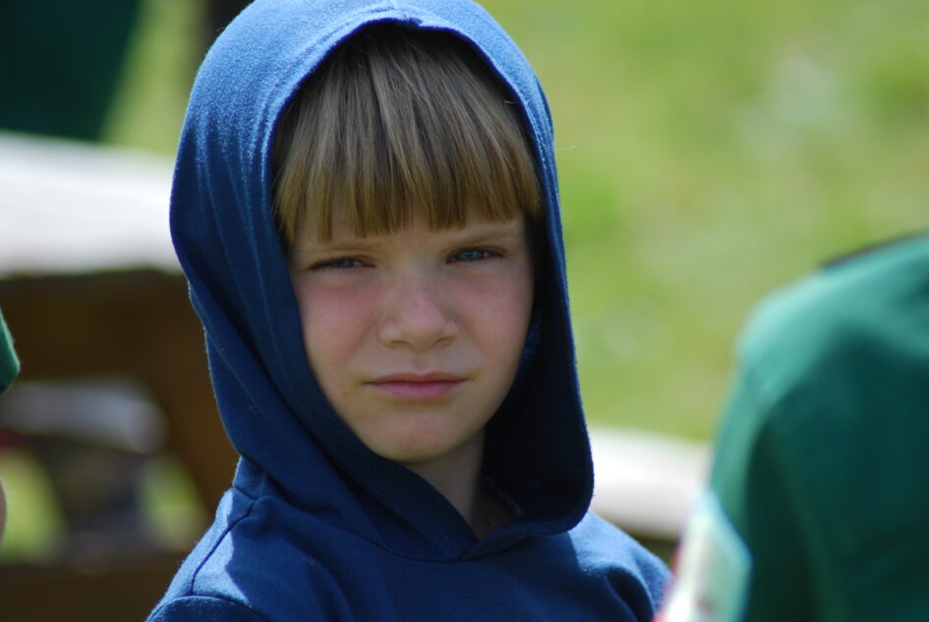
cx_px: 464
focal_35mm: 325
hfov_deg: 6.3
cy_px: 328
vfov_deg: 4.2
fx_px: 8394
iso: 200
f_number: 5
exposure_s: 1/640
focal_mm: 200
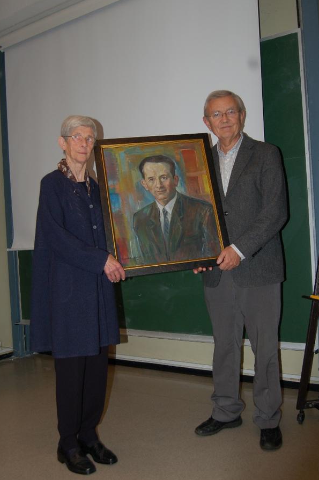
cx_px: 152
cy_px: 235
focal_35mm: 37
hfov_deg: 36.3
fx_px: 486
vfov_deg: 52.5
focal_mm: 23
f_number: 3.8
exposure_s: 1/60
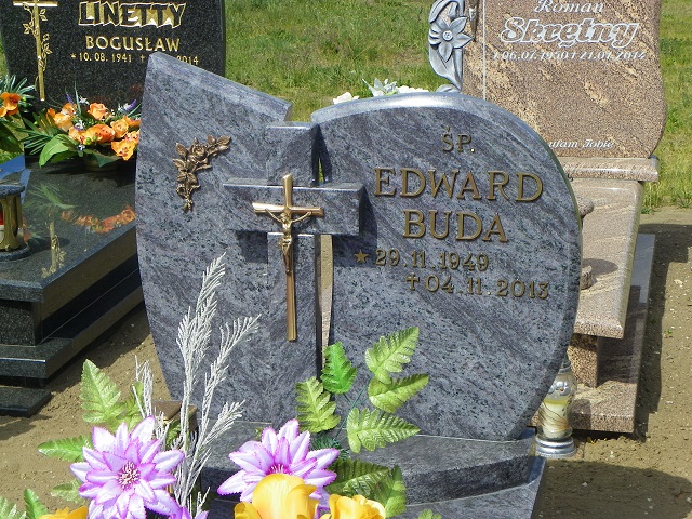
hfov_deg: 26.7
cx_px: 346
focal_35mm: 73
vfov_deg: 20.2
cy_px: 260
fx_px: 1459
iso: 64
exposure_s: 1/400
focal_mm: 13
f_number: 5
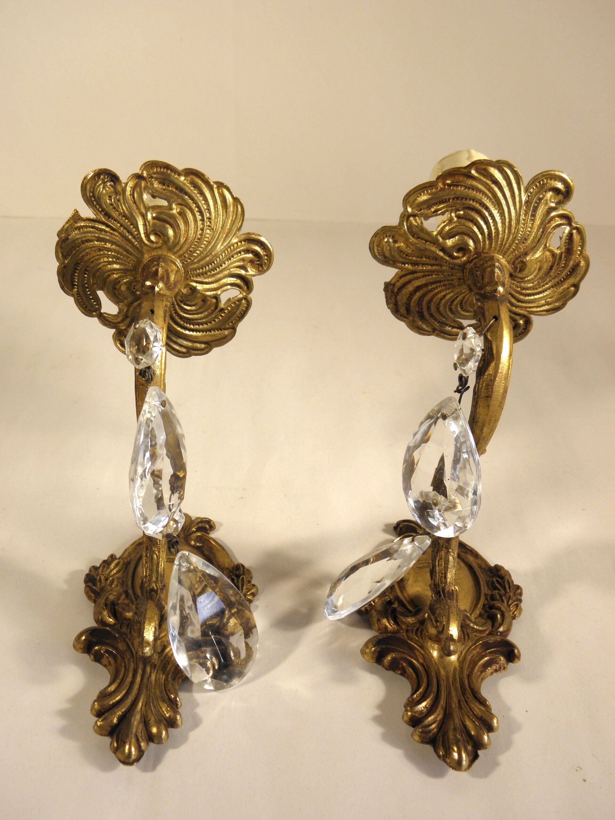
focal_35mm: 44
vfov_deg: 42.9
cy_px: 410
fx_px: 1042
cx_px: 308
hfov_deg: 32.9
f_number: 3.9
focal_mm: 7.9
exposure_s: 1/50
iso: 100
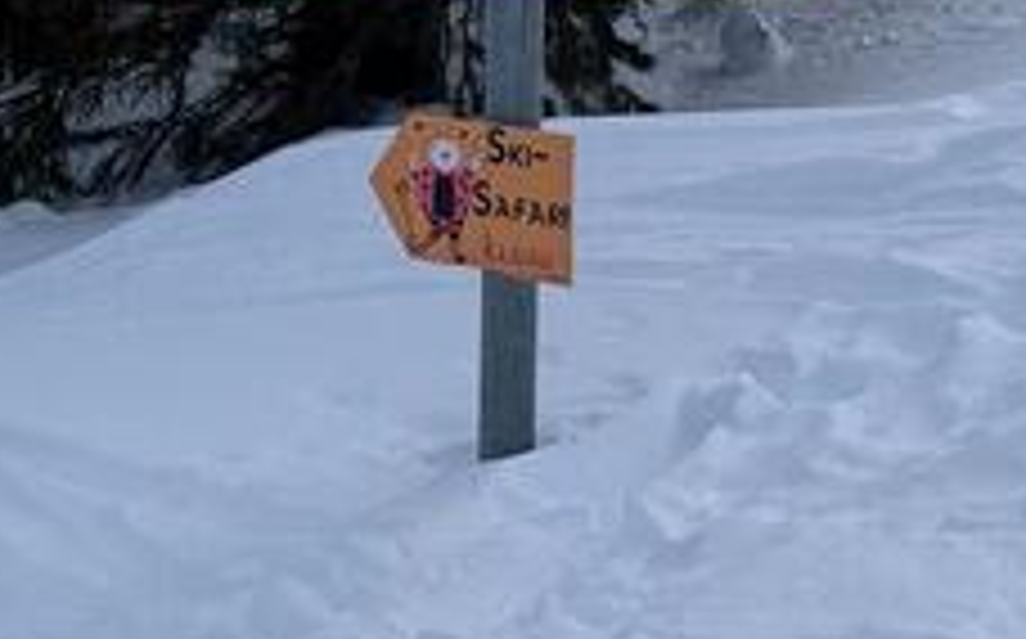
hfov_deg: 18.1
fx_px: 3212
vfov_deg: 11.0
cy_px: -259
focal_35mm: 115
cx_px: 590
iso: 80
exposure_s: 1/1812
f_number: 1.78
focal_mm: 6.76
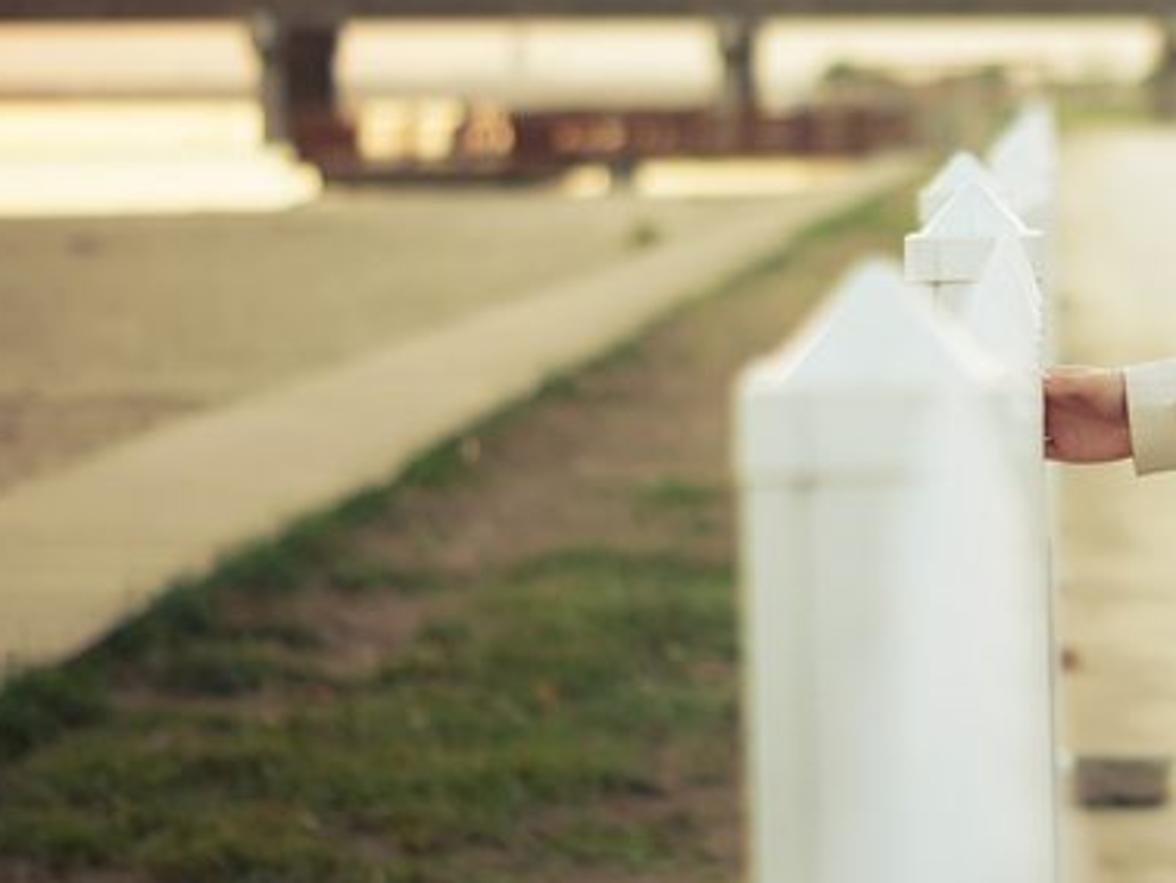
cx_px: 1179
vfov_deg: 9.7
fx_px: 5199
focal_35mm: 153
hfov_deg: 12.7
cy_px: 318
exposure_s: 1/100
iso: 100
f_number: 1.8
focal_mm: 50
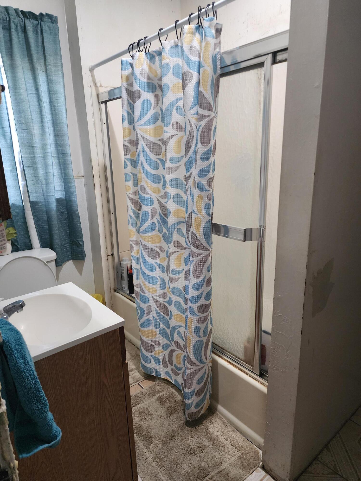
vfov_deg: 73.9
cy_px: 240
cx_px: 180
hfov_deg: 58.9
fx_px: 320
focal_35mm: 23
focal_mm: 6.4
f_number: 1.8
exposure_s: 1/60
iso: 500
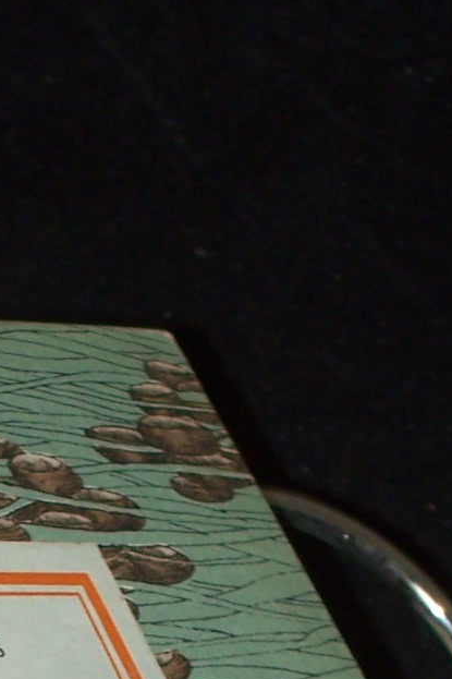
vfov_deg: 7.9
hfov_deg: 5.4
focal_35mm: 254
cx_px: -111
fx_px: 4786
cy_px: 1183
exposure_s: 1/80
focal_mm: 11
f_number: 3.6
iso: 80
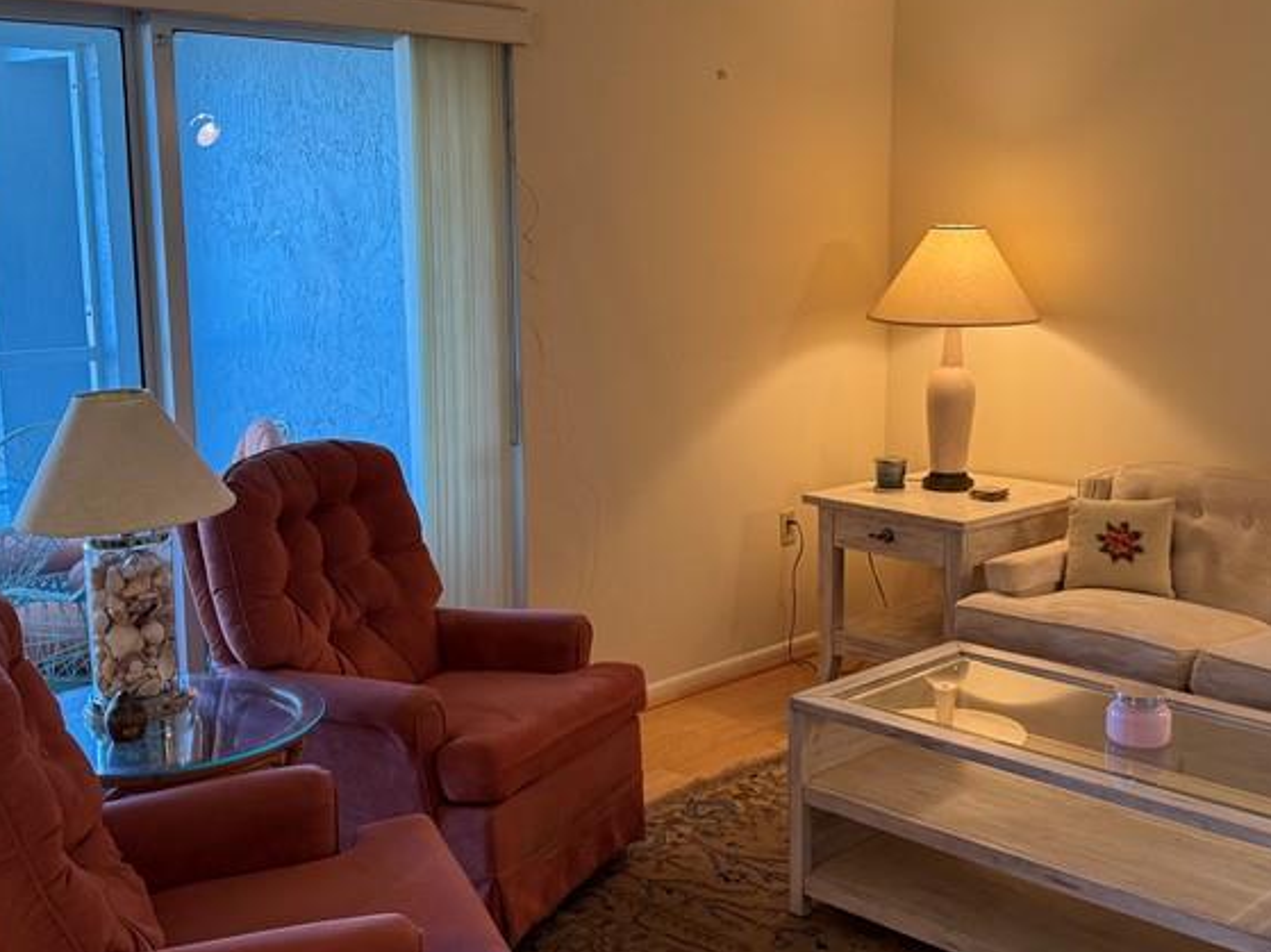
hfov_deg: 42.9
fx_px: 1615
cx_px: 703
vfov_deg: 32.9
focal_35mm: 44
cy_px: 443
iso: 160
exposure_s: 1/60
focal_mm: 6.76
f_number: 1.78
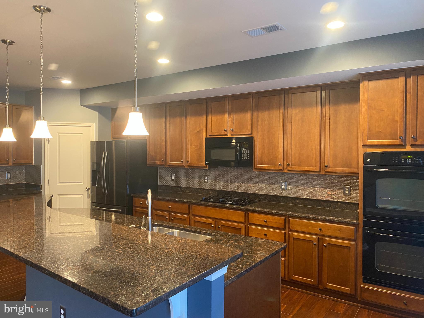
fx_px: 318
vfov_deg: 53.1
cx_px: 212
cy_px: 159
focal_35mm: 26
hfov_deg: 67.3
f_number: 1.8
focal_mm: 4.25
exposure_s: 1/60
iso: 400
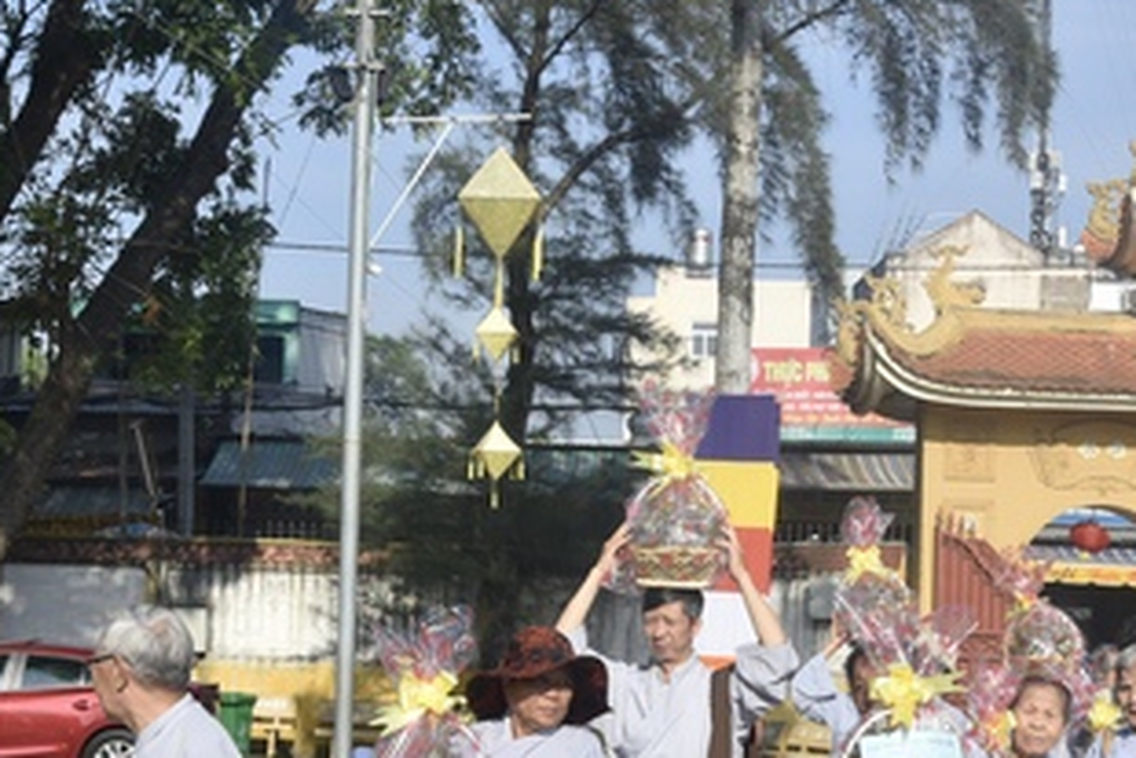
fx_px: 2652
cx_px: 652
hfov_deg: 24.2
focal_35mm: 84
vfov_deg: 16.1
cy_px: 630
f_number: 16
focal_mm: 40
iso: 100
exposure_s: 1/80
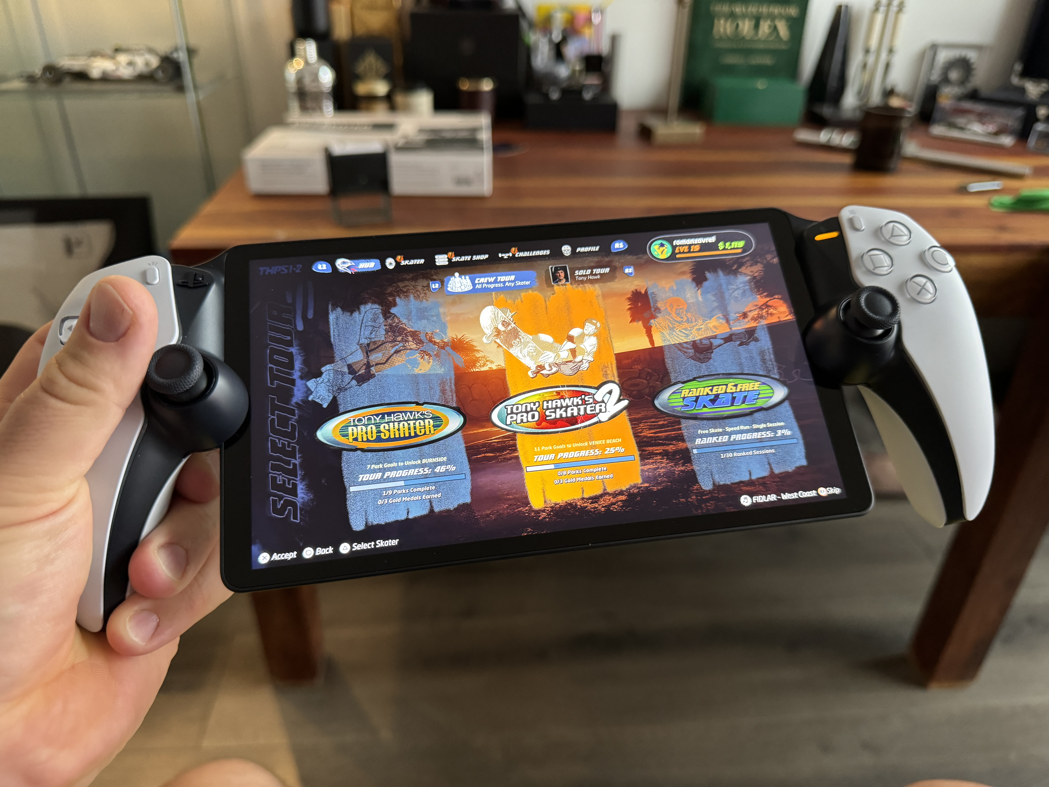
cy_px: 394
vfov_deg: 56.8
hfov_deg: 71.6
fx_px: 727
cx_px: 524
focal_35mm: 24
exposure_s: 1/60
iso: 500
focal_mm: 6.86
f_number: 1.78
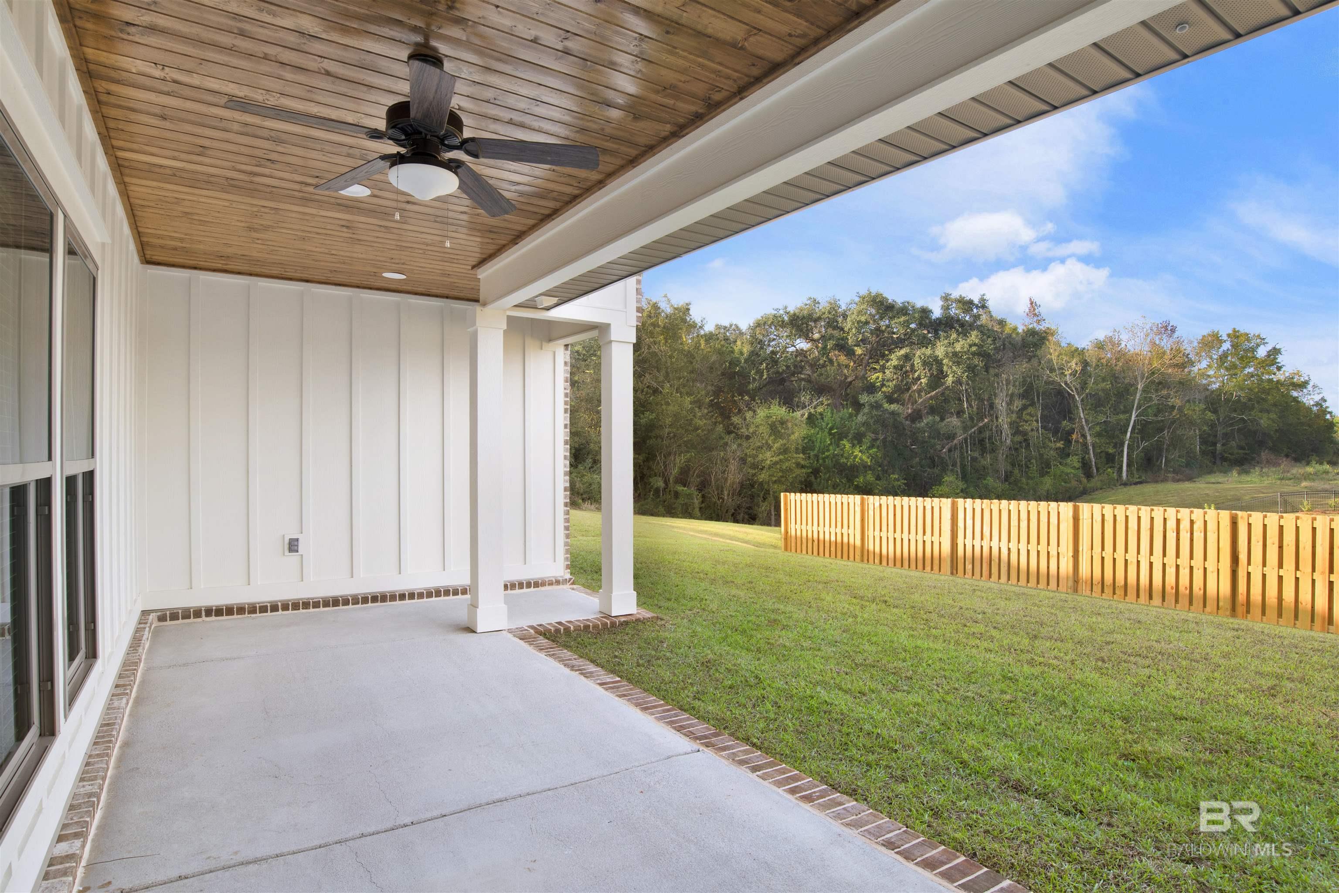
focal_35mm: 18
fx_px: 669
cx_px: 670
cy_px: 446
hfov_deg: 90.0
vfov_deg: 67.4
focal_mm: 18
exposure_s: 1/25
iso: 200
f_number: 11
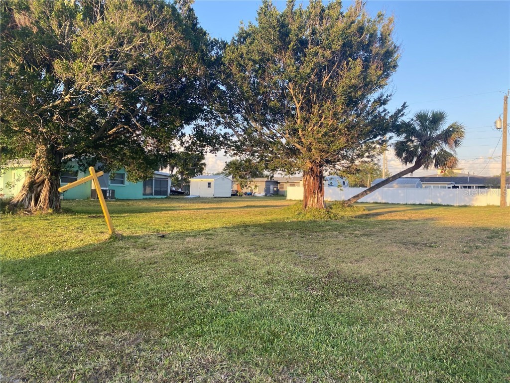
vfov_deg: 53.1
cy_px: 192
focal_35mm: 26
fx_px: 383
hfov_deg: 67.3
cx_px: 255
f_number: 1.8
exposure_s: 1/334
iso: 32
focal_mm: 4.25
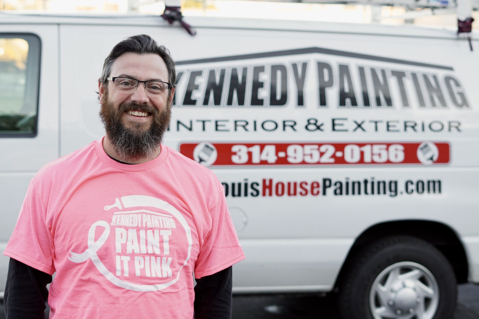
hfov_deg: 27.0
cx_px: 240
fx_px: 998
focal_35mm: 75
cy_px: 160
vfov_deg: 18.2
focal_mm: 50
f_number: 3.2
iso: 400
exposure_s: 1/400
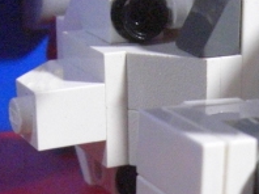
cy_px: 248
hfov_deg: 15.8
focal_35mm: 123
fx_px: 919
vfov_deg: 11.7
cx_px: 237
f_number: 2.7
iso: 800
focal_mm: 6.2
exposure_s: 1/60
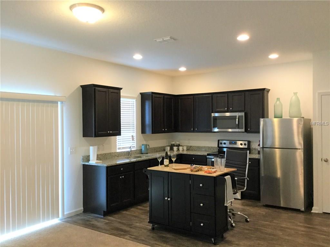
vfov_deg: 45.4
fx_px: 296
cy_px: 124
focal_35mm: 31
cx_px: 165
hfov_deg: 58.4
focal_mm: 3.3
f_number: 2.4
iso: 160
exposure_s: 1/30
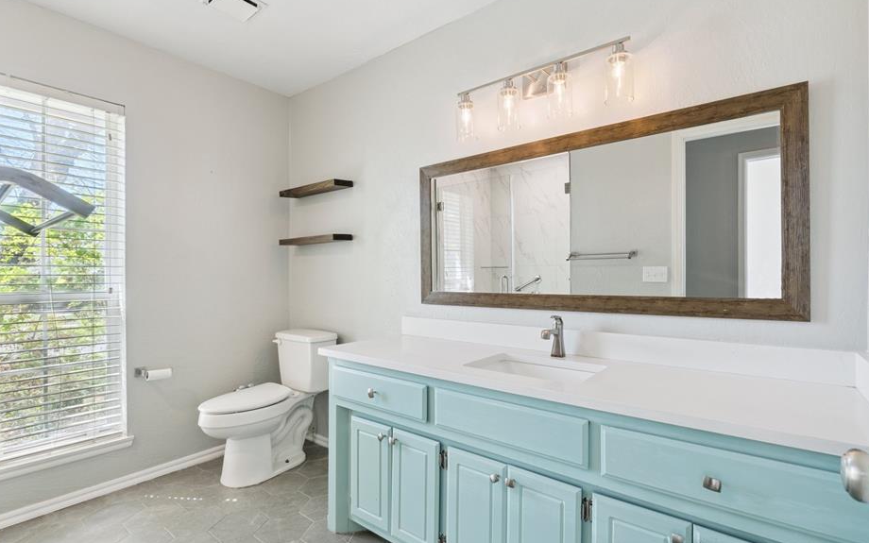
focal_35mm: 17
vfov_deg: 68.0
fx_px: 403
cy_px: 279
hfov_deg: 94.3
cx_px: 459
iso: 200
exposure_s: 1/30
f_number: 8
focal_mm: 10
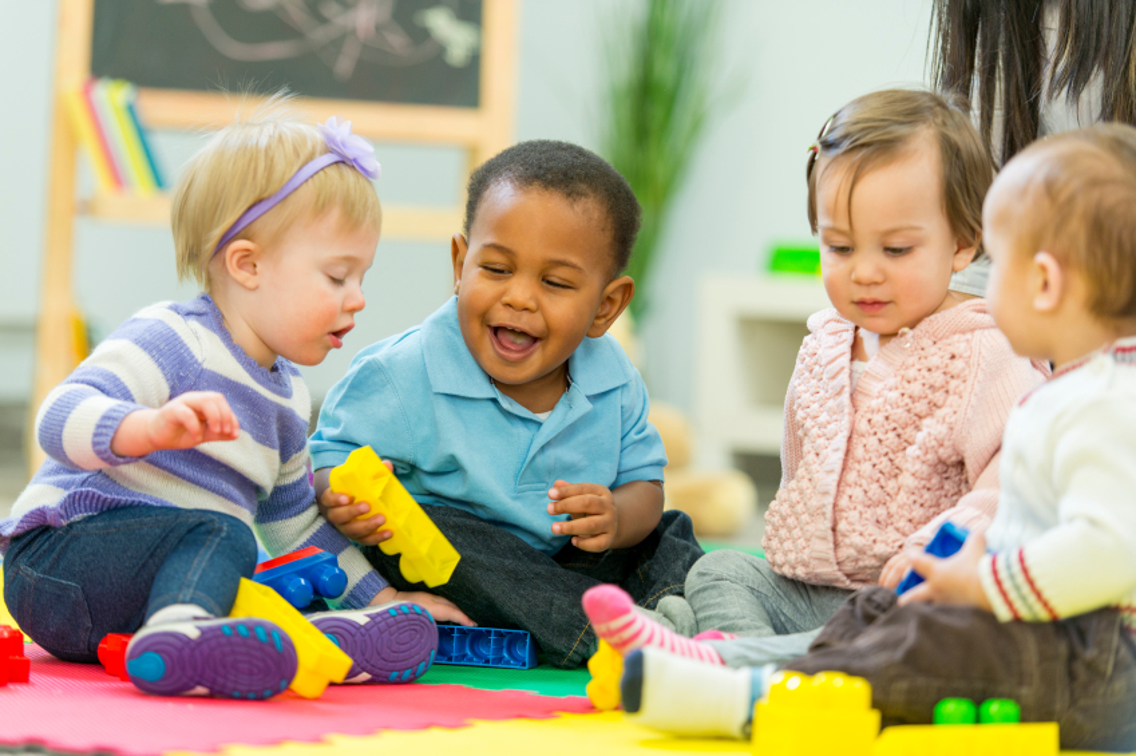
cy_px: 378
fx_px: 4257
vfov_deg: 10.1
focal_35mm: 135
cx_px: 568
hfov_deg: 15.2
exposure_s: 1/250
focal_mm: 135
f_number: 2.8
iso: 400
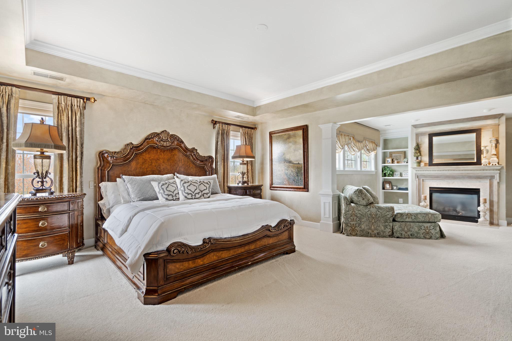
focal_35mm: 16
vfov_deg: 73.7
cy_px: 170
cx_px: 256
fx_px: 228
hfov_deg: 96.7
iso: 320
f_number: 4
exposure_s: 1/13
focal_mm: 16
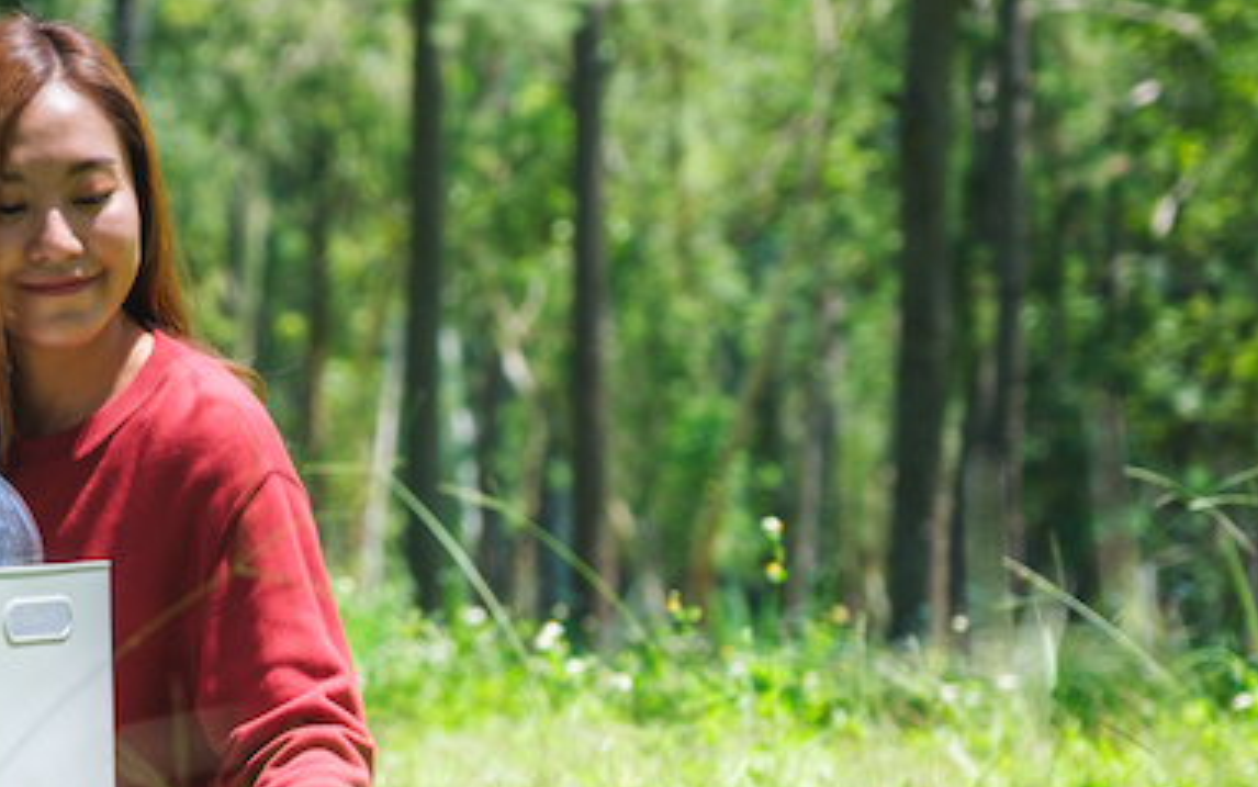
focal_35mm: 177
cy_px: 496
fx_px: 6070
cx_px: 234
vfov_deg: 7.4
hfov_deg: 11.8
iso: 160
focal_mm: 55
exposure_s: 1/600
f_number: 2.8
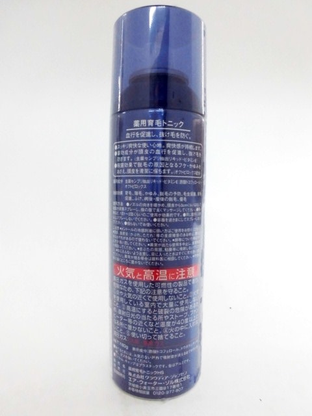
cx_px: 156
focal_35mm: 26
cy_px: 208
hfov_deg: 53.1
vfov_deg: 67.3
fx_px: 312
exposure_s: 1/60
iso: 200
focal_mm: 4.6
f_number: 3.5
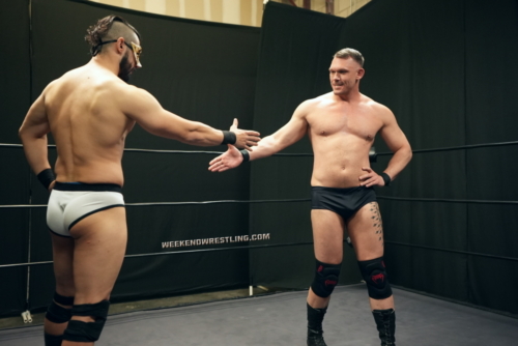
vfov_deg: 37.9
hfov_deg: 54.4
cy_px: 173
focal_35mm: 35
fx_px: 504
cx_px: 259
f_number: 2.8
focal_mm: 35
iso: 4000
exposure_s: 1/125
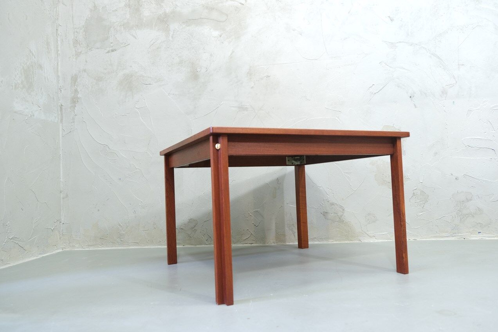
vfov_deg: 47.9
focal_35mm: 27
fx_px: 373
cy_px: 166
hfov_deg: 67.4
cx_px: 249
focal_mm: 18
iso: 800
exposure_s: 1/26
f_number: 2.8
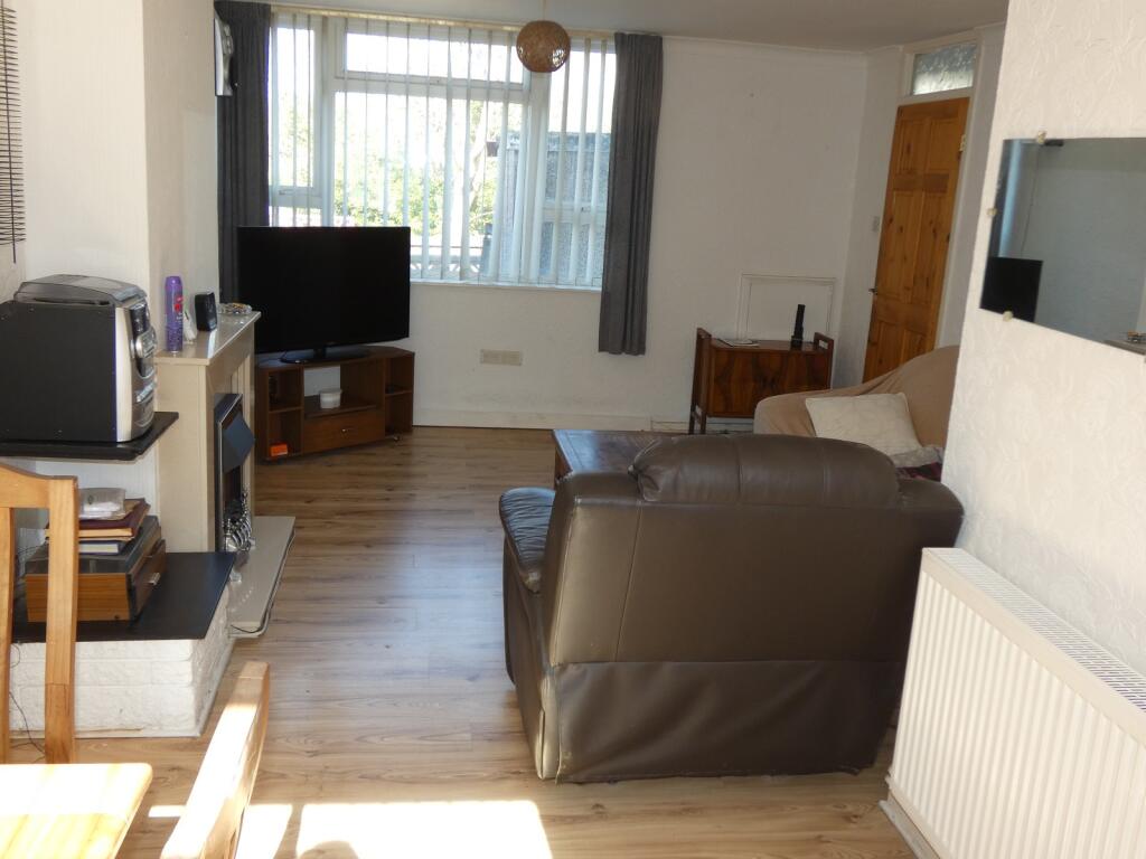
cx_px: 573
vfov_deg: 44.2
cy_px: 430
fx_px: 1059
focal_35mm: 32
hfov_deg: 56.8
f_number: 3.4
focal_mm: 5.8
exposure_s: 1/60
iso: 125
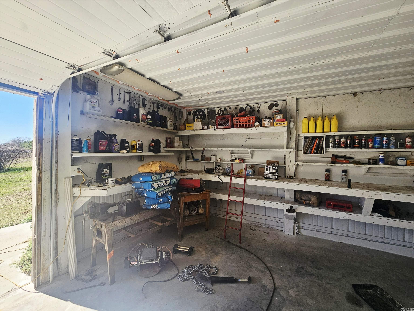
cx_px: 207
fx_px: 155
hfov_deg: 106.2
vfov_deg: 89.9
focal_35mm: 13
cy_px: 156
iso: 50
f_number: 2.2
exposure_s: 1/400
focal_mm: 2.2
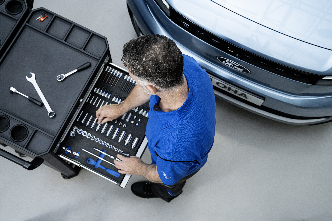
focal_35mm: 50
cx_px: 166
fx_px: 461
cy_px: 110
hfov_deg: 39.6
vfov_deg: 27.0
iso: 1600
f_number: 8
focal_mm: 50
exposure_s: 1/160
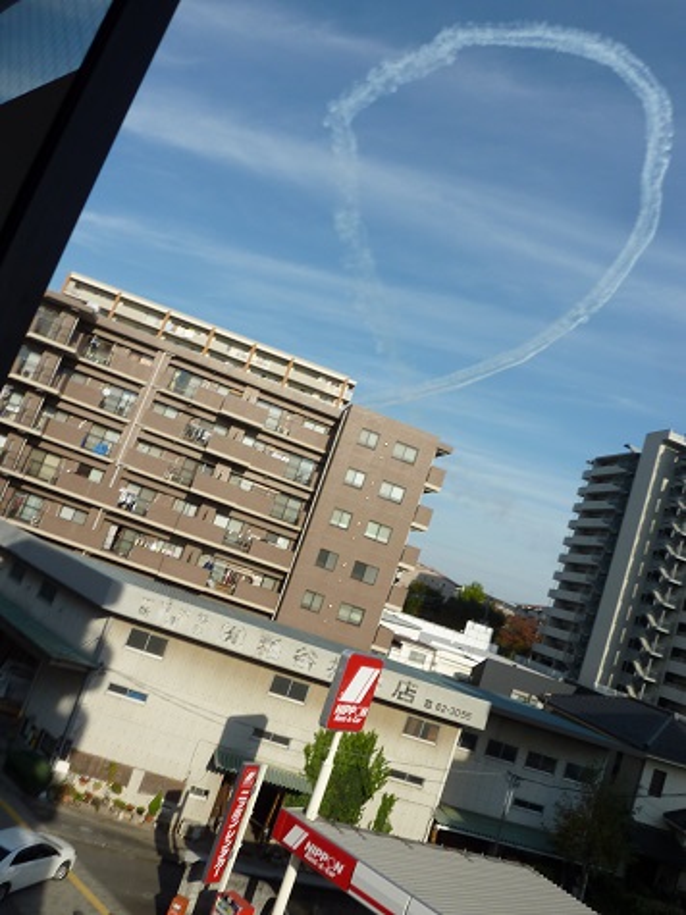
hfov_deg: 48.2
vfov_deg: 61.7
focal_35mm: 29
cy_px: 458
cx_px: 343
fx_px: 767
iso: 80
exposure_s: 1/640
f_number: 5
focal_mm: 4.7
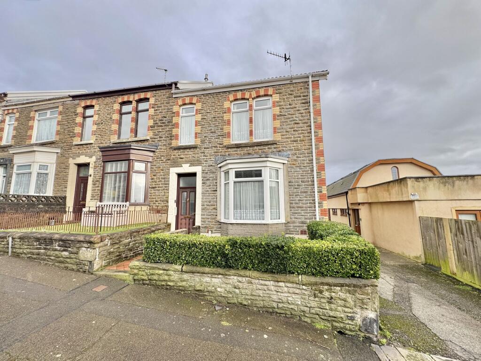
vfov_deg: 85.7
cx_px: 240
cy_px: 180
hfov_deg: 102.1
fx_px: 195
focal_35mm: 14
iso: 40
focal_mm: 2.22
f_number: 2.2
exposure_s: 1/273
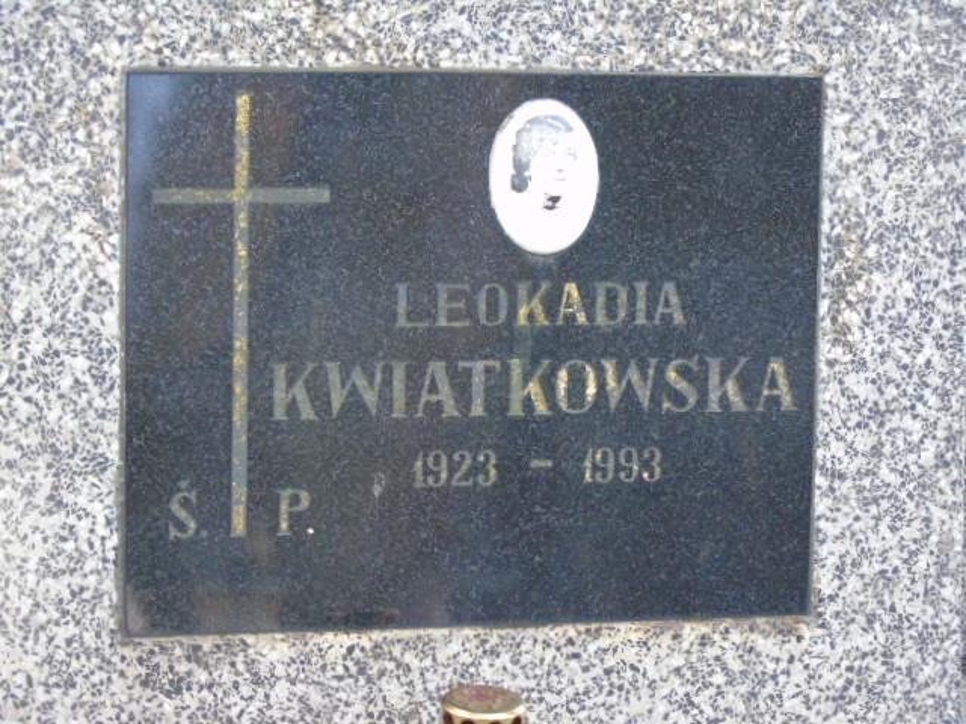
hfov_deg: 15.9
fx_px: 3460
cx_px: 483
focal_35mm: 124
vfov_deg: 12.0
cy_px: 362
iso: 500
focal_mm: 22
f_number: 4.6
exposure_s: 1/60
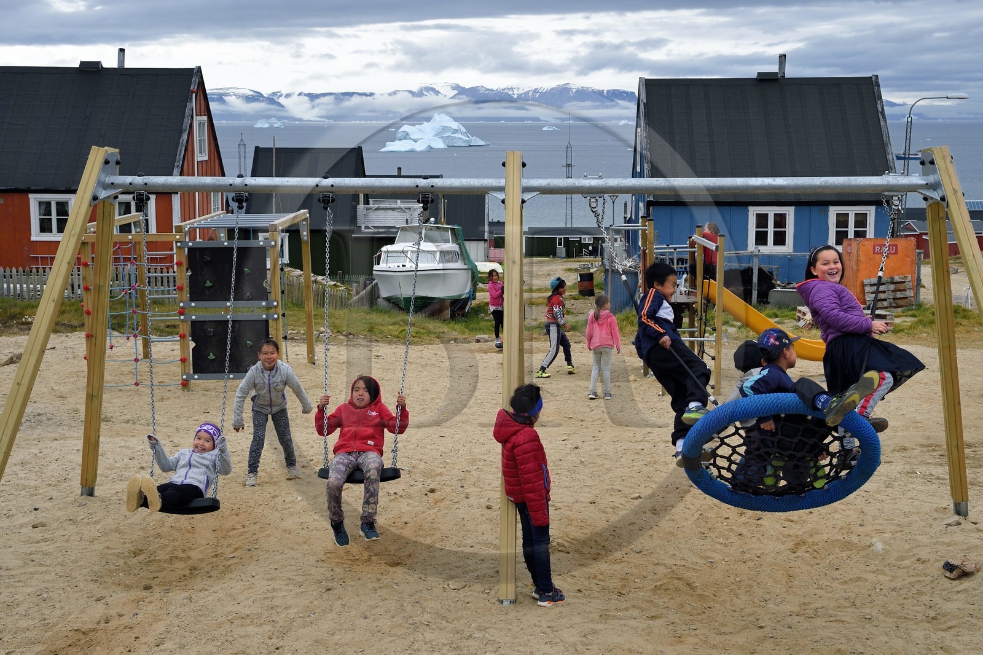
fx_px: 1228
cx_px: 492
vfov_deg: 29.9
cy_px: 328
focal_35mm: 45
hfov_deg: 43.6
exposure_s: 1/400
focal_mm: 45
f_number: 7.1
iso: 400
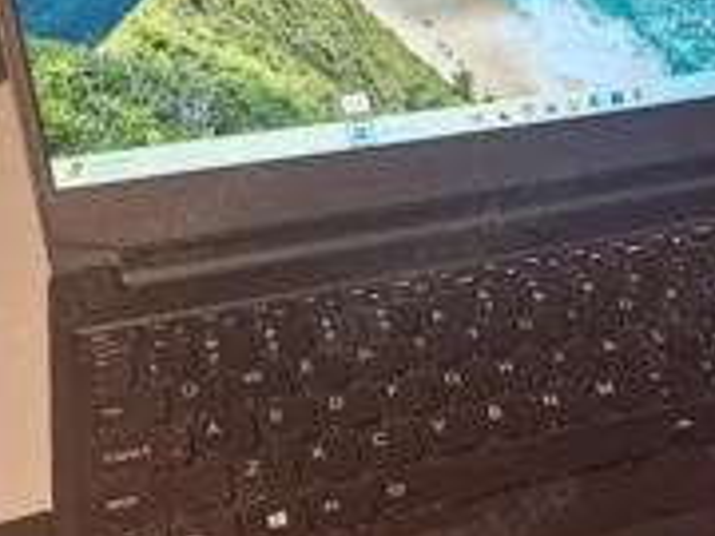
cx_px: 528
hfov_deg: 36.7
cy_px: 302
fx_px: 1053
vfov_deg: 28.5
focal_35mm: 51
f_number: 1.8
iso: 1000
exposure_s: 1/100
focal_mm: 6.4
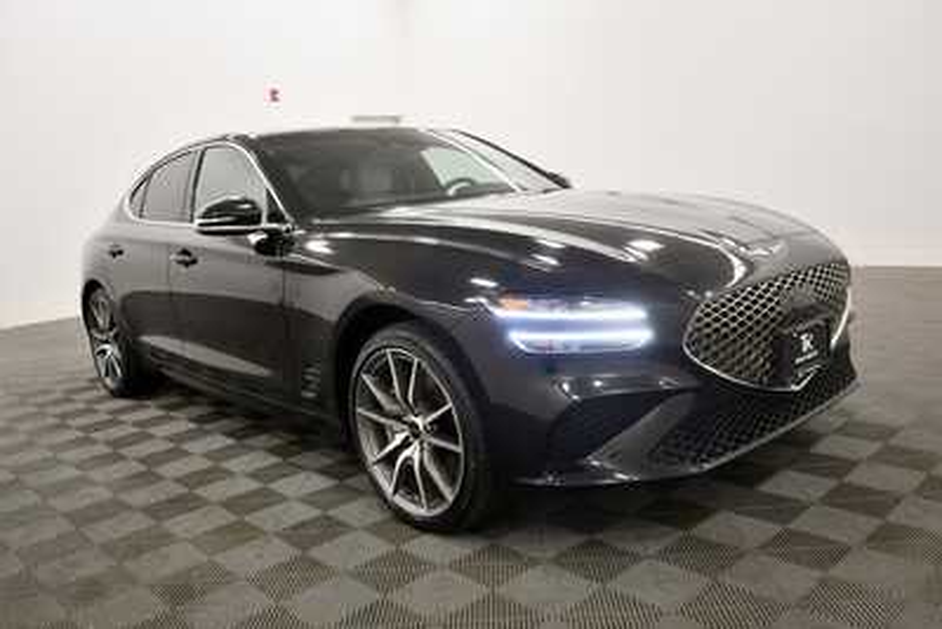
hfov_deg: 61.9
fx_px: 785
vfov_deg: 43.6
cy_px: 314
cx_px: 471
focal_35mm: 30
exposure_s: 1/125
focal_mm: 20
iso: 1000
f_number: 5.6
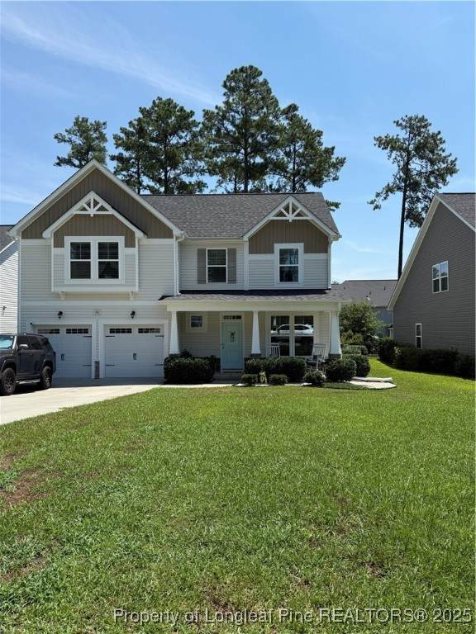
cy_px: 317
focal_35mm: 24
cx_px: 238
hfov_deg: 56.8
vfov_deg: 71.6
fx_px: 440
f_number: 1.78
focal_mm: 6.76
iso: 80
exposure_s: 1/4167
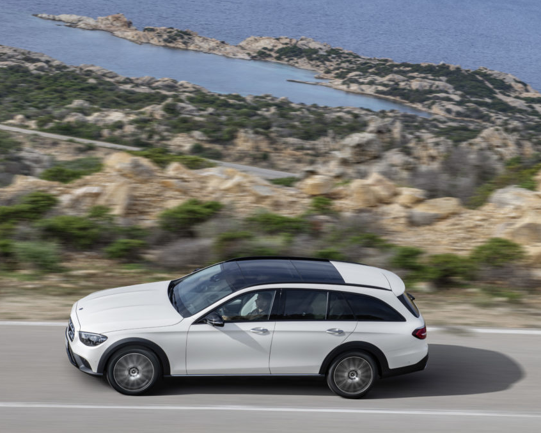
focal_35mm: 75
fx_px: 1201
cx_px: 216
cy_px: 217
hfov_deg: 25.3
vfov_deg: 20.4
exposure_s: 1/30
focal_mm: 66
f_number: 16
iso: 31
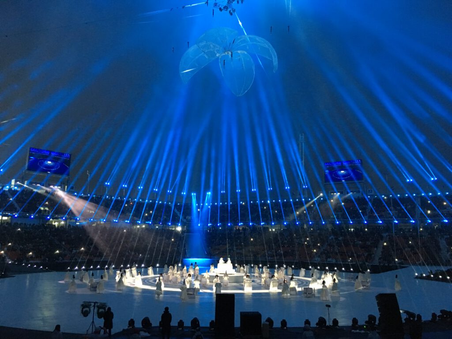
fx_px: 379
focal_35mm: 29
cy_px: 170
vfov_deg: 48.2
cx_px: 226
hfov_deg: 61.7
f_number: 2.2
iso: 320
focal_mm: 4.15
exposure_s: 1/15
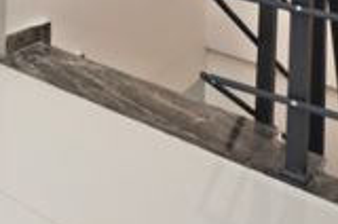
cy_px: -237
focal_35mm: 66
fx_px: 618
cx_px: -151
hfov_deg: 24.6
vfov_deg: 15.7
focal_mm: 10
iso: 100
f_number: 5.6
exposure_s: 1/125
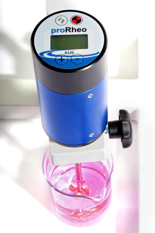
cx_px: 78
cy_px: 116
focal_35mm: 105
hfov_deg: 13.0
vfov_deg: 19.5
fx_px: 679
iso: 200
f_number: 36
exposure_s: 1/200
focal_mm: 105
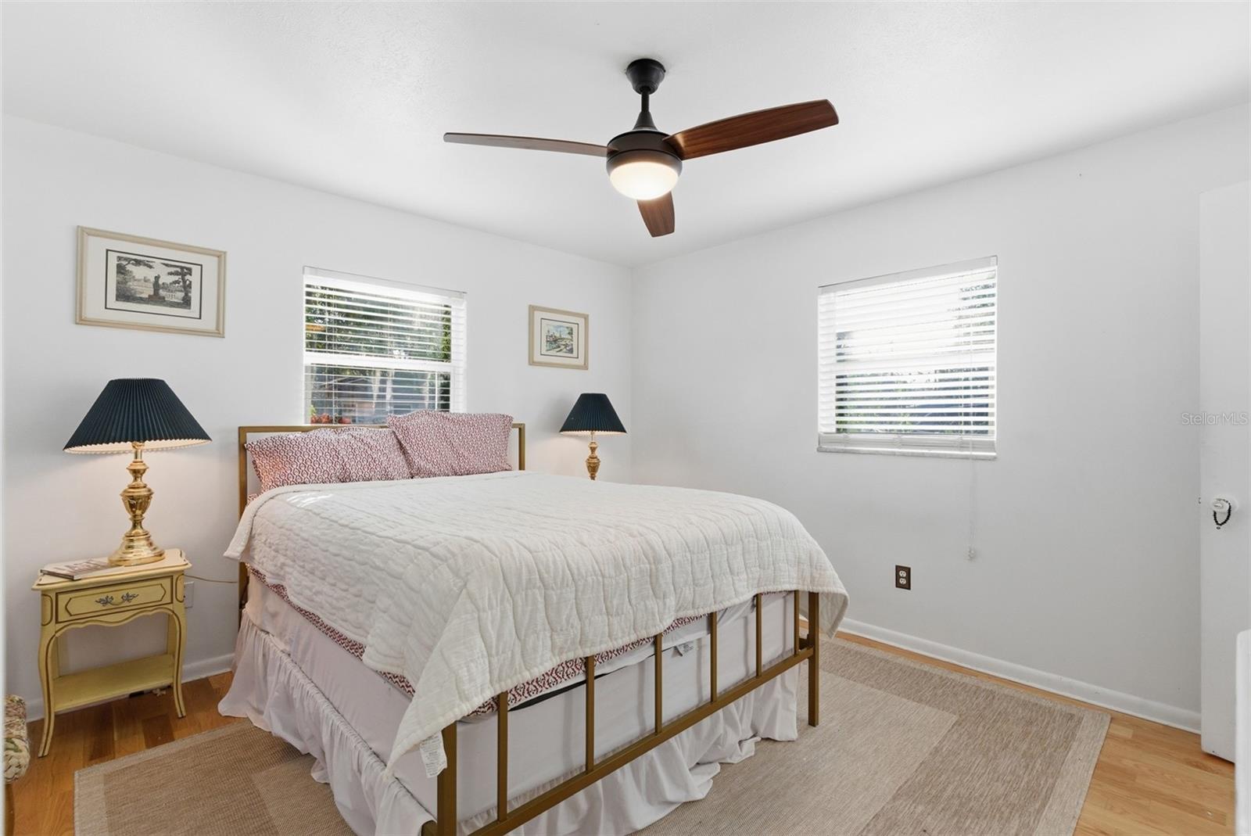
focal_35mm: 16
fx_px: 556
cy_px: 418
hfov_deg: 96.7
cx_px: 626
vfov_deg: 73.8
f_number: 9
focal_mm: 16
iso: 400
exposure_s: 1/125
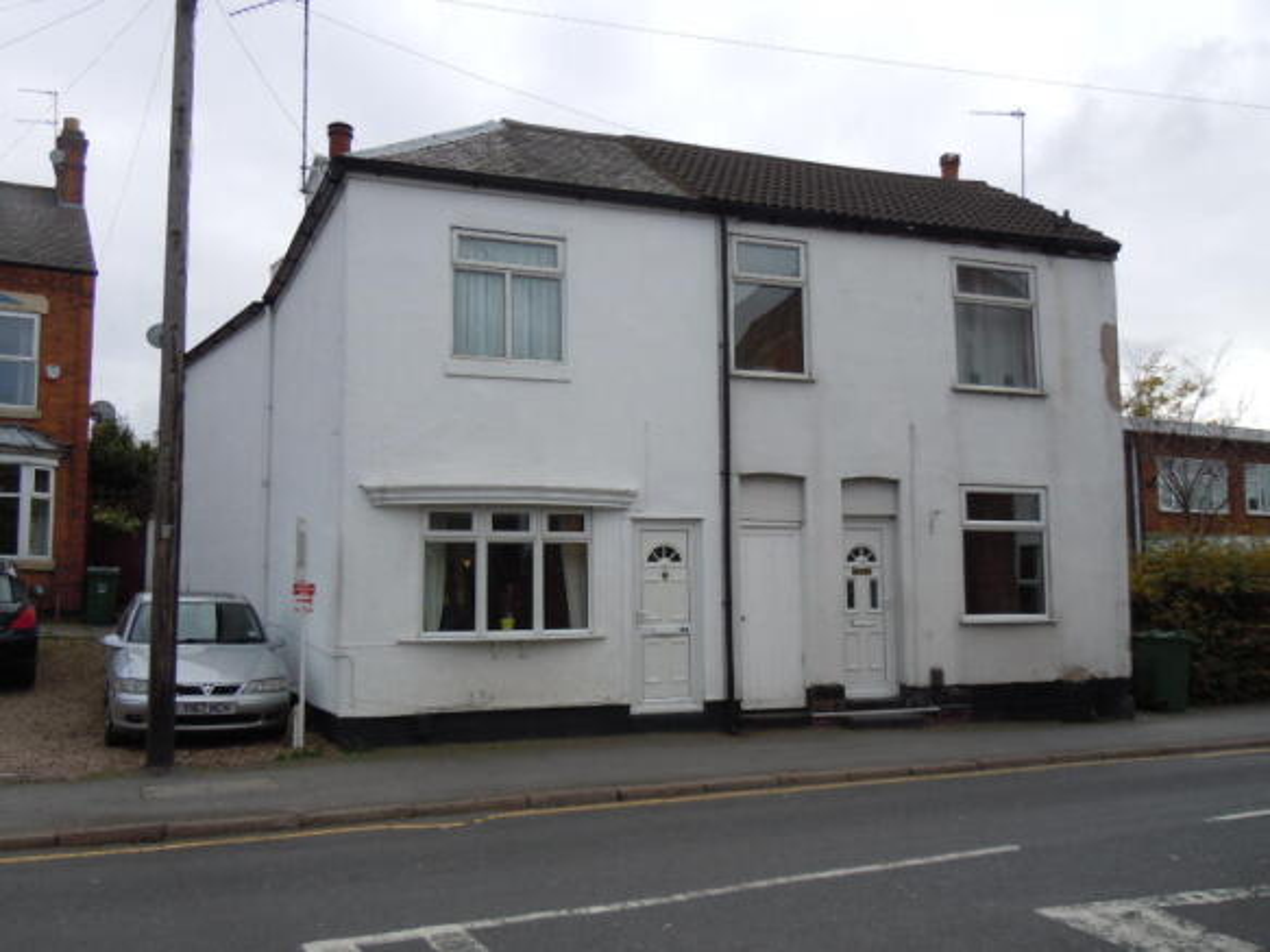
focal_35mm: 30
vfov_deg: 46.8
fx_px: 1100
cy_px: 476
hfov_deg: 60.0
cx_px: 635
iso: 100
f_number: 3.5
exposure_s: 1/500
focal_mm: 5.4
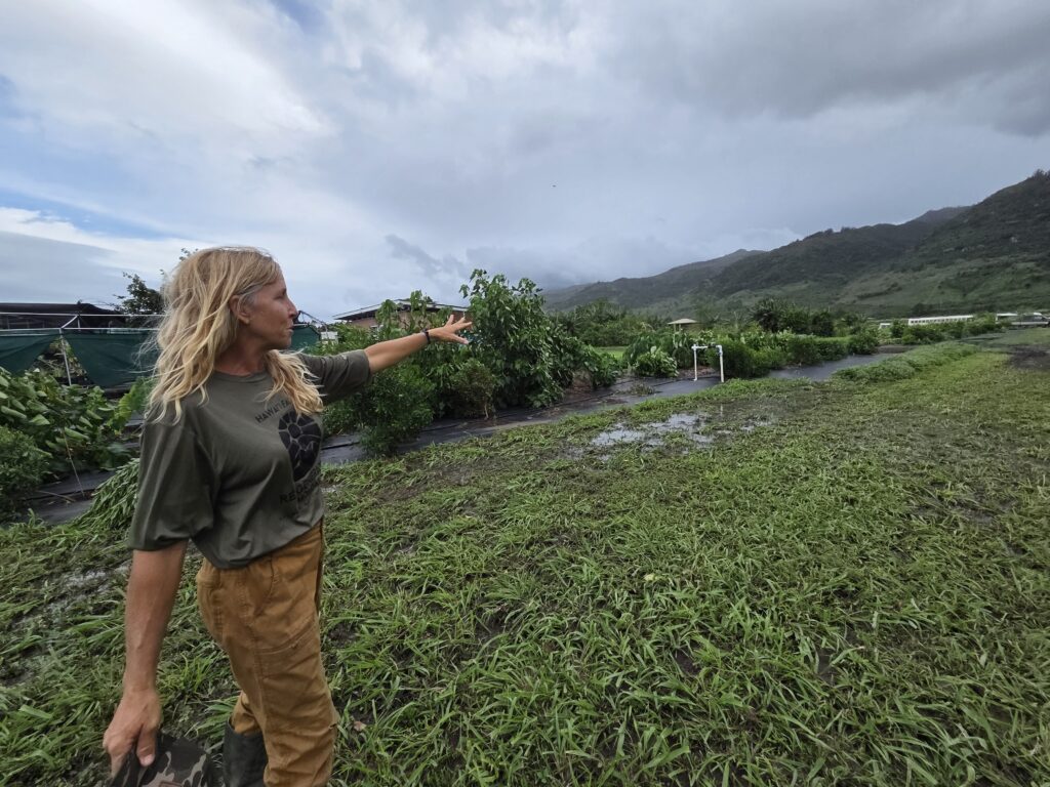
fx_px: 394
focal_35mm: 13
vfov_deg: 89.9
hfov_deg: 106.2
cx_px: 525
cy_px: 394
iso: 50
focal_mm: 2.2
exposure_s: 1/1402
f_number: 2.2
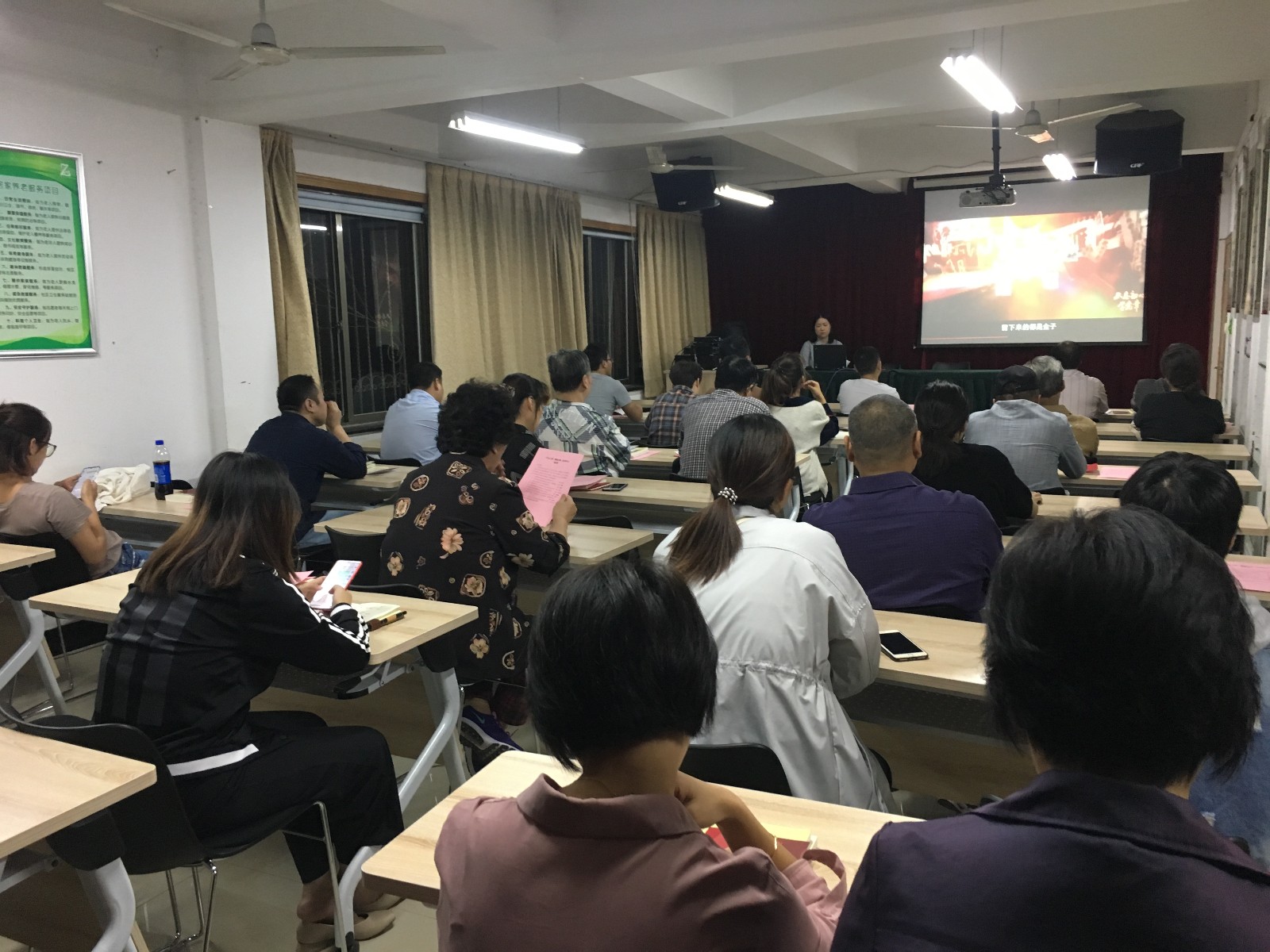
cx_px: 635
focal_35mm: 29
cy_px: 476
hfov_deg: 61.7
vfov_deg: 48.2
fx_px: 1064
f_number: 2.2
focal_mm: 4.15
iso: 200
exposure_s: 1/33
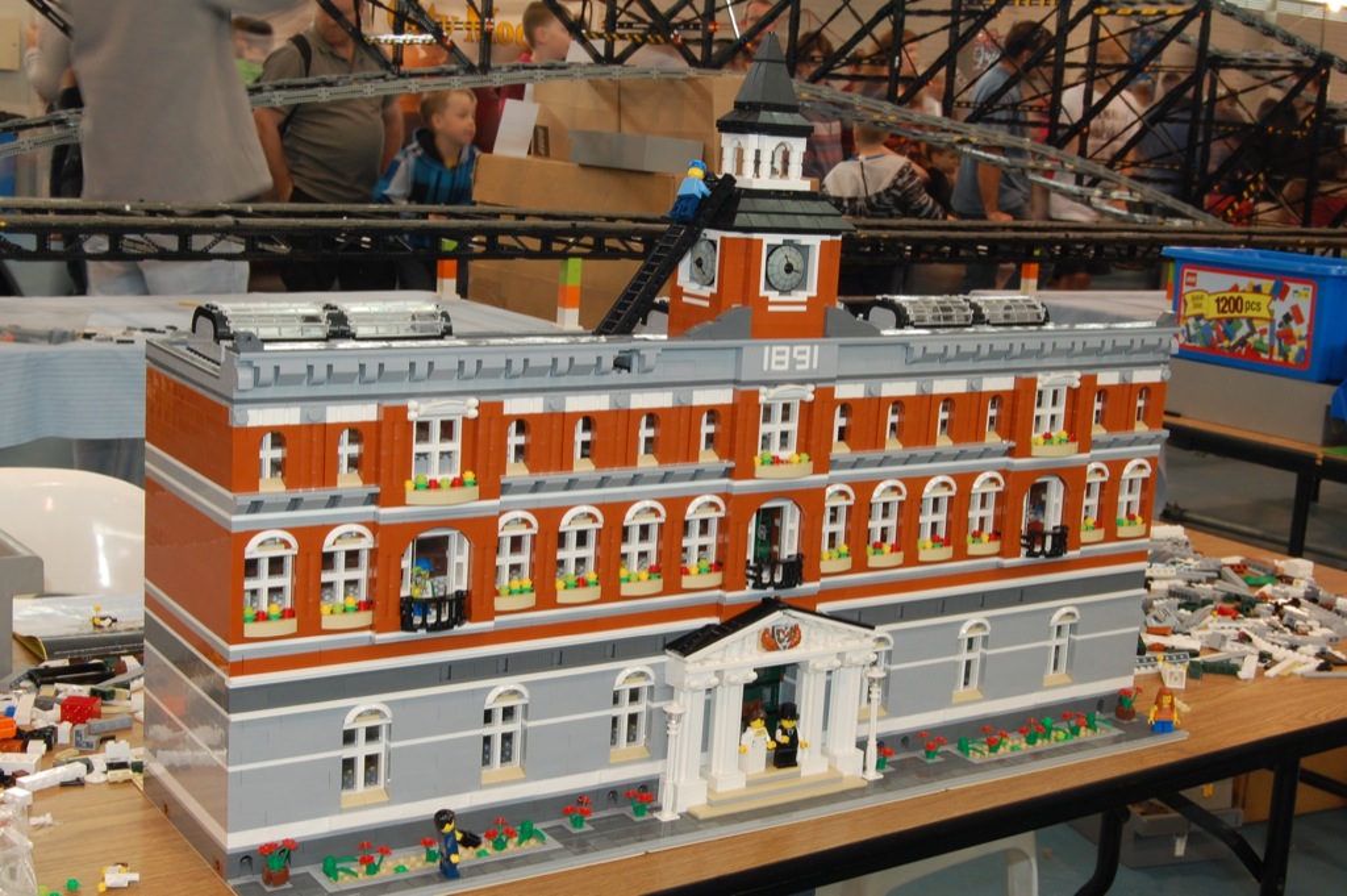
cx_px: 674
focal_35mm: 46
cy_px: 448
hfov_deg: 42.4
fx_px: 1738
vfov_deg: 28.9
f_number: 14
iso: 400
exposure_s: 1/2
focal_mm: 31
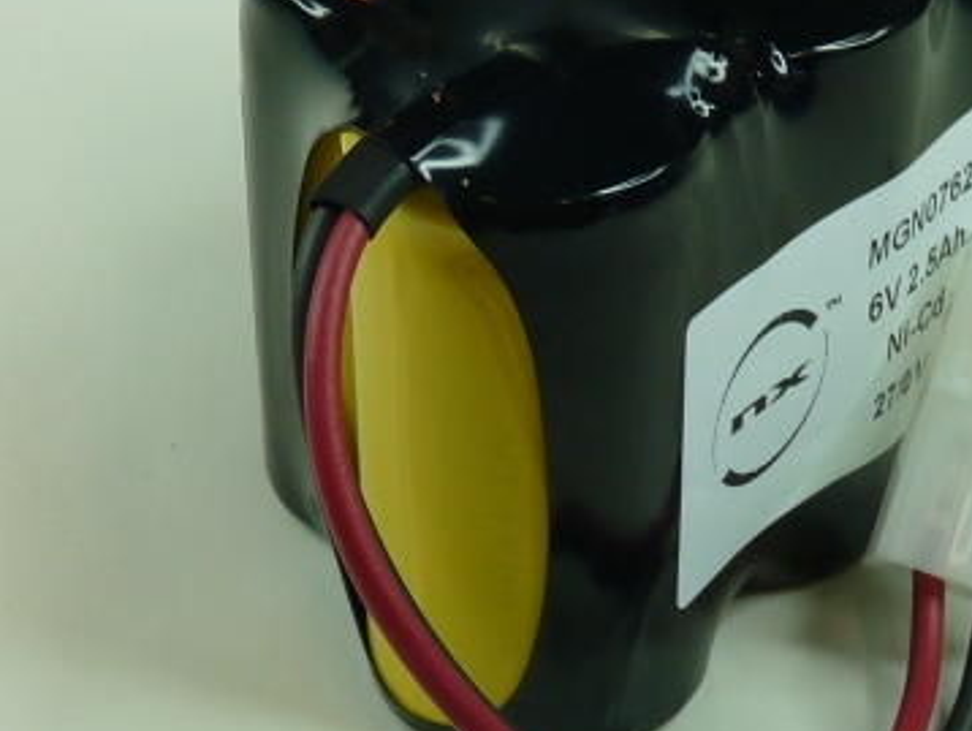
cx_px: 649
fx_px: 3512
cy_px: 313
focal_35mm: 125
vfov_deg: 11.9
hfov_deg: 15.7
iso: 100
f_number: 3
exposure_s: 1/60
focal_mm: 7.1
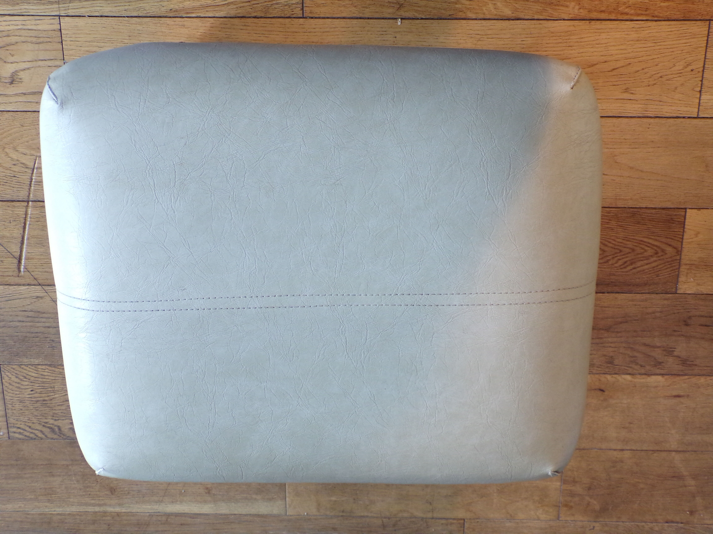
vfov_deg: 34.3
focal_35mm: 42
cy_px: 267
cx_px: 356
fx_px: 865
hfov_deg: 44.8
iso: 214
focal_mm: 7.6
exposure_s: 1/17
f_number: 3.4
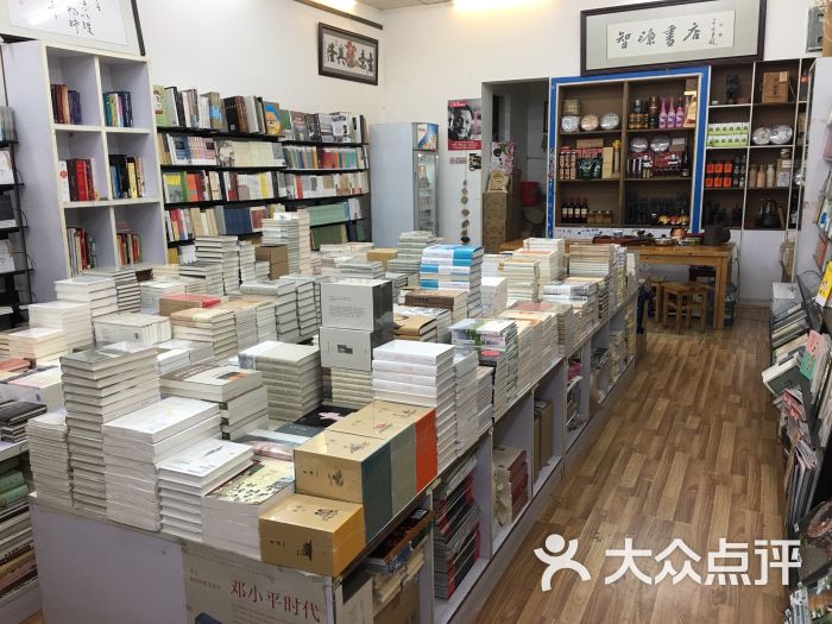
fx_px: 697
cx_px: 416
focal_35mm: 29
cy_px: 312
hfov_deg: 61.7
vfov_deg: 48.2
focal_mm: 4.15
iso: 50
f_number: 2.2
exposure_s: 1/33
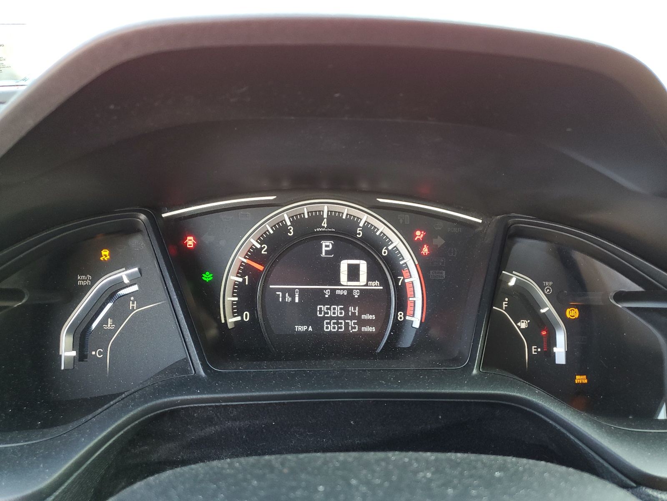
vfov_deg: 53.1
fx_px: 501
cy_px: 250
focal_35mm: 26
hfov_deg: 67.3
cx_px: 334
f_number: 1.5
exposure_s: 1/60.2
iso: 89
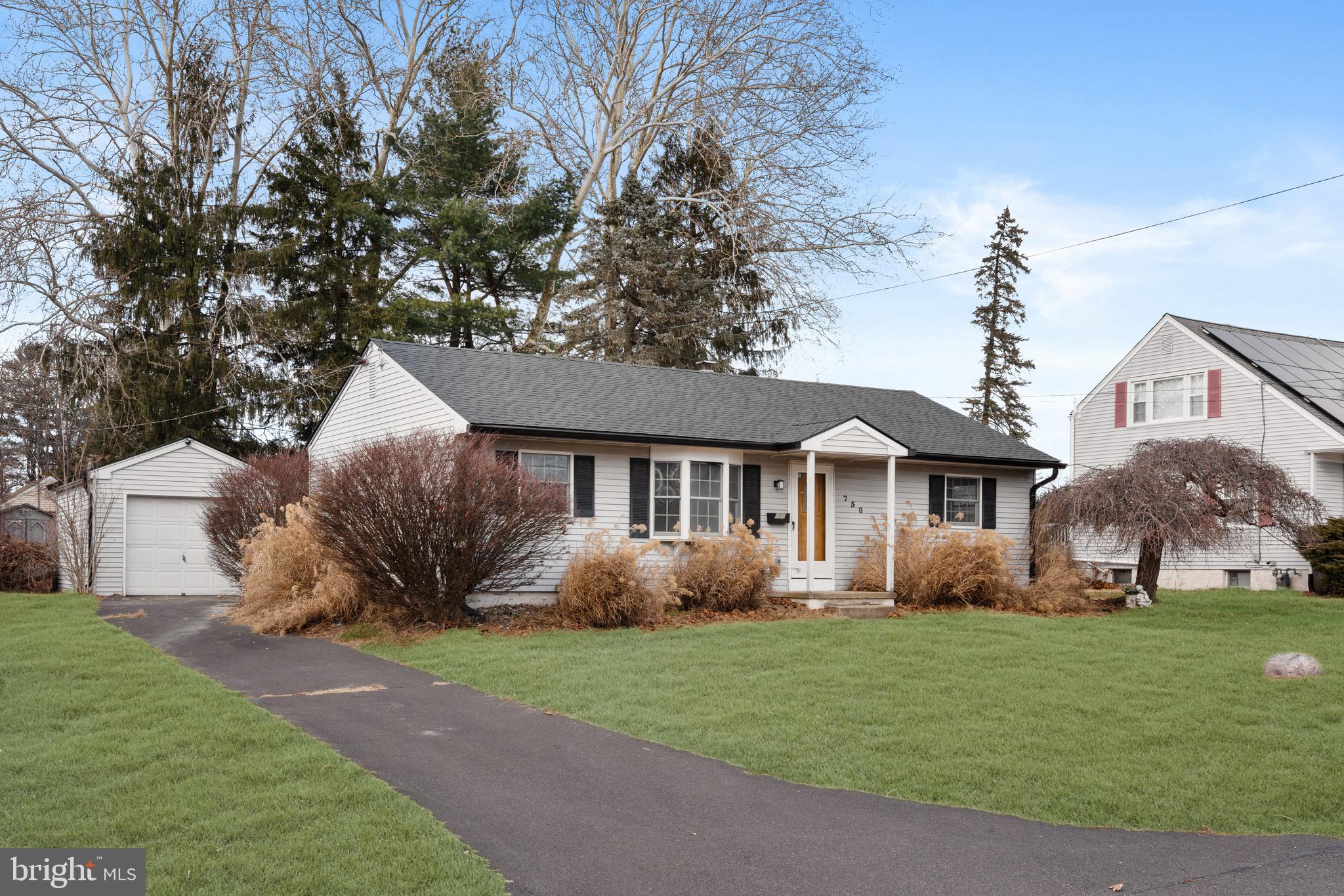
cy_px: 448
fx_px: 1333
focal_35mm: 36
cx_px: 672
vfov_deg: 37.2
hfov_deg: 53.5
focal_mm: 35.7
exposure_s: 1/50
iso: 125
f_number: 14
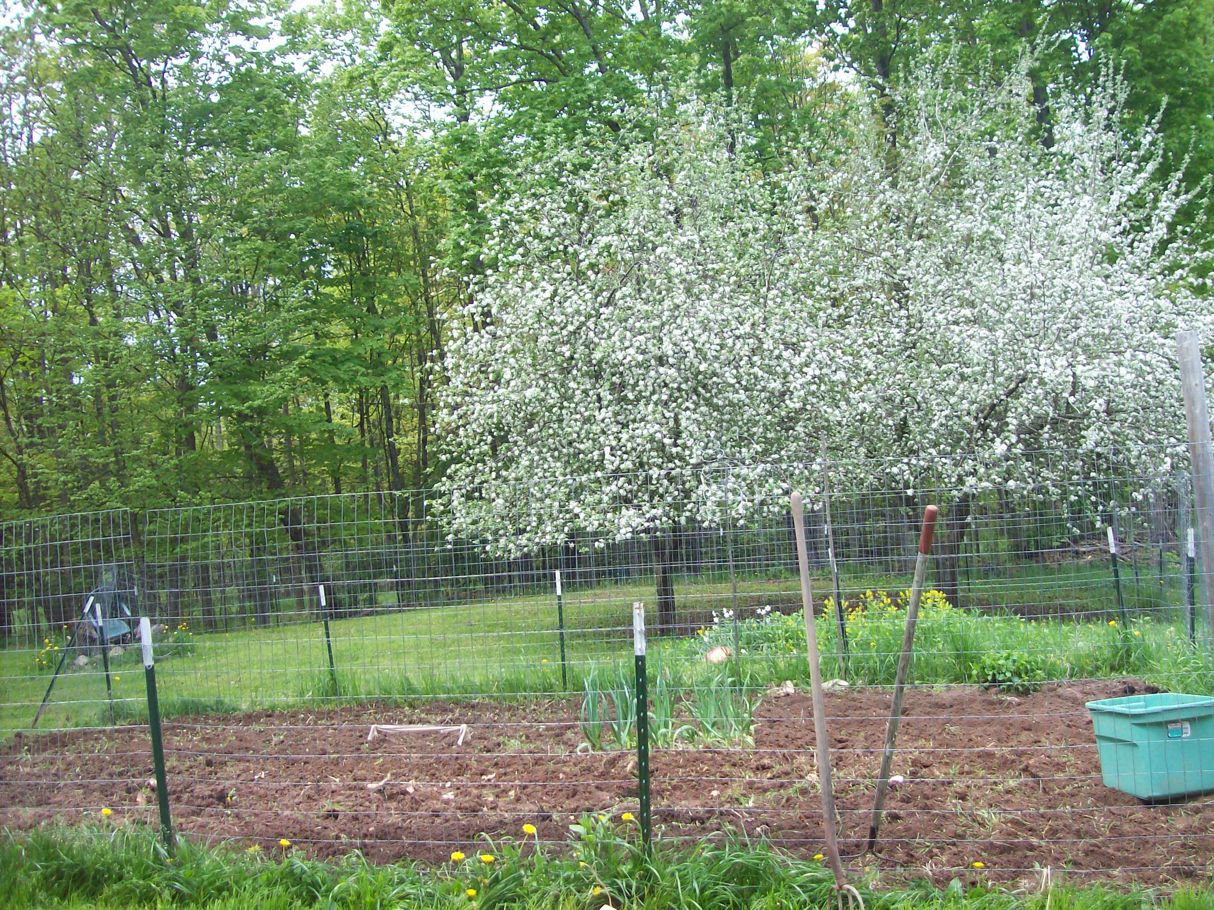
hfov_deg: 51.4
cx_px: 607
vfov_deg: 39.6
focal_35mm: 36
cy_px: 455
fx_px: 1262
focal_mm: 6
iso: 80
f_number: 2.7
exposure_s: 1/410
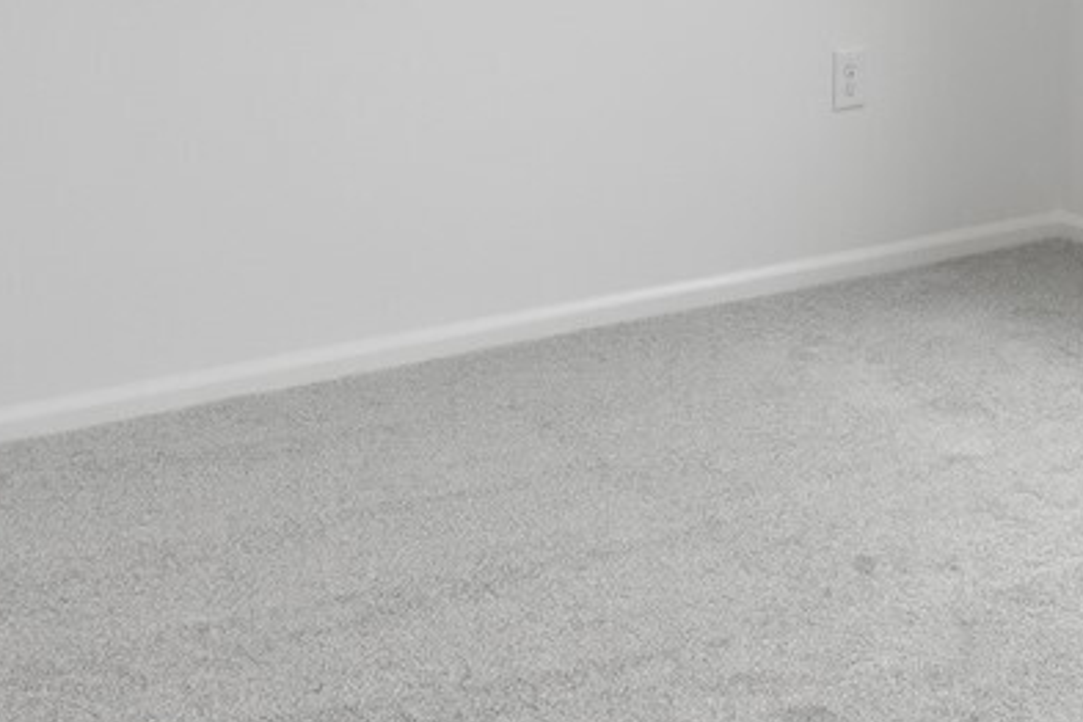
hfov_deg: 27.7
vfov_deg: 17.4
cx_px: 886
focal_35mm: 71
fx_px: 2140
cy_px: -329
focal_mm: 16.5
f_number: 7.1
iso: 100
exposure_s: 1/13
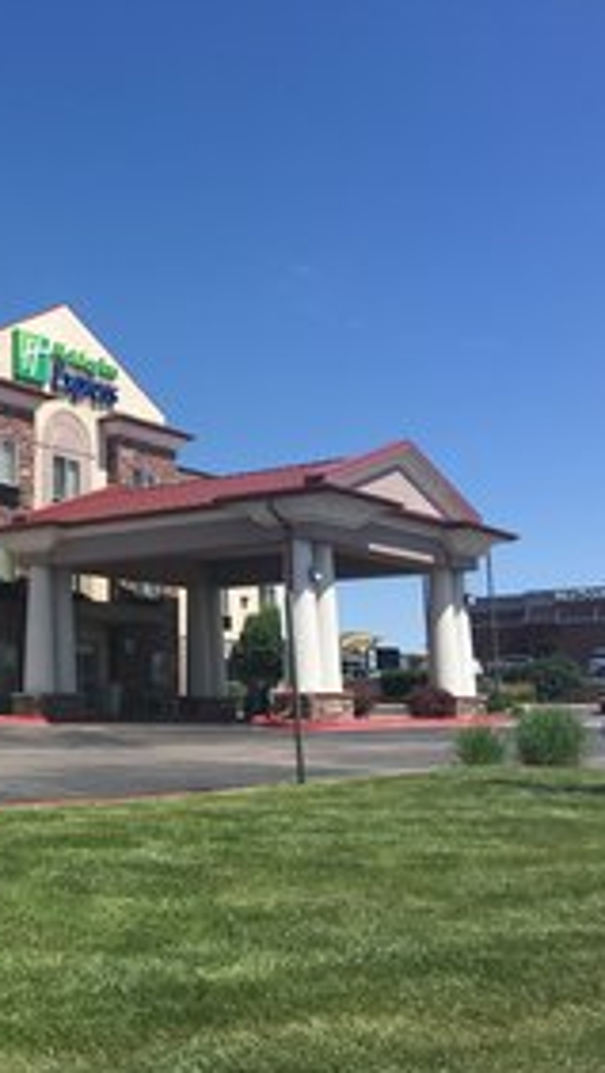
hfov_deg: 26.3
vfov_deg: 47.3
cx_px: 4
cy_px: 540
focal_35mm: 43
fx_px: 1224
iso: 25
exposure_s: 1/1923
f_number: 2.2
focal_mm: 4.15
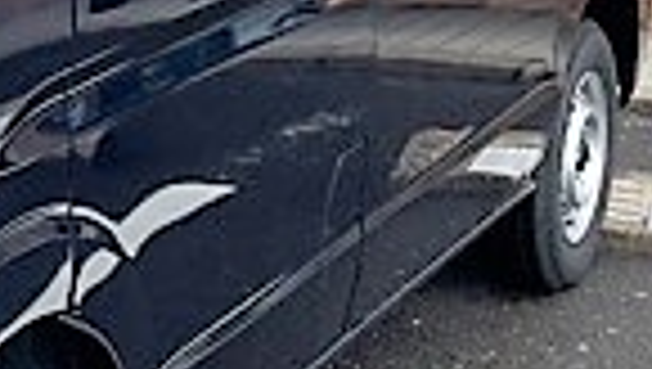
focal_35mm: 125
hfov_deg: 15.4
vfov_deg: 9.6
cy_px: -50
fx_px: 2164
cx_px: -423
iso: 32
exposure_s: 1/875
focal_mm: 4.2
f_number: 1.6
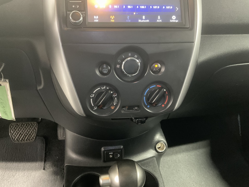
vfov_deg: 48.2
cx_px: 124
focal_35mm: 29
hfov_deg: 61.7
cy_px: 94
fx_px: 209
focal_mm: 3
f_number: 1.8
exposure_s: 1/25
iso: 400
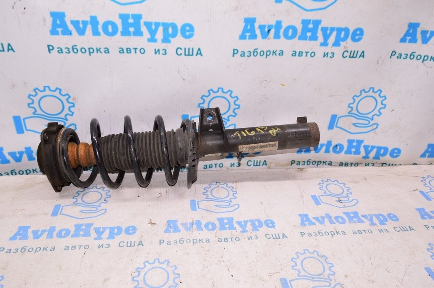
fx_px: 325
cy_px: 144
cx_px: 217
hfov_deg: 67.4
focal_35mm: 27
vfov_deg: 47.9
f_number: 8
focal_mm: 18
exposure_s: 1/100
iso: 1600
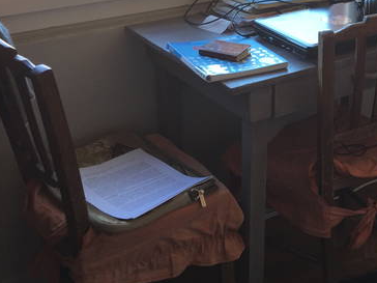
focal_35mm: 63
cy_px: 70
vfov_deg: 23.1
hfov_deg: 28.3
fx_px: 686
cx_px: 403
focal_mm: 4.15
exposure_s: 1/50
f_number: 2.2
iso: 40
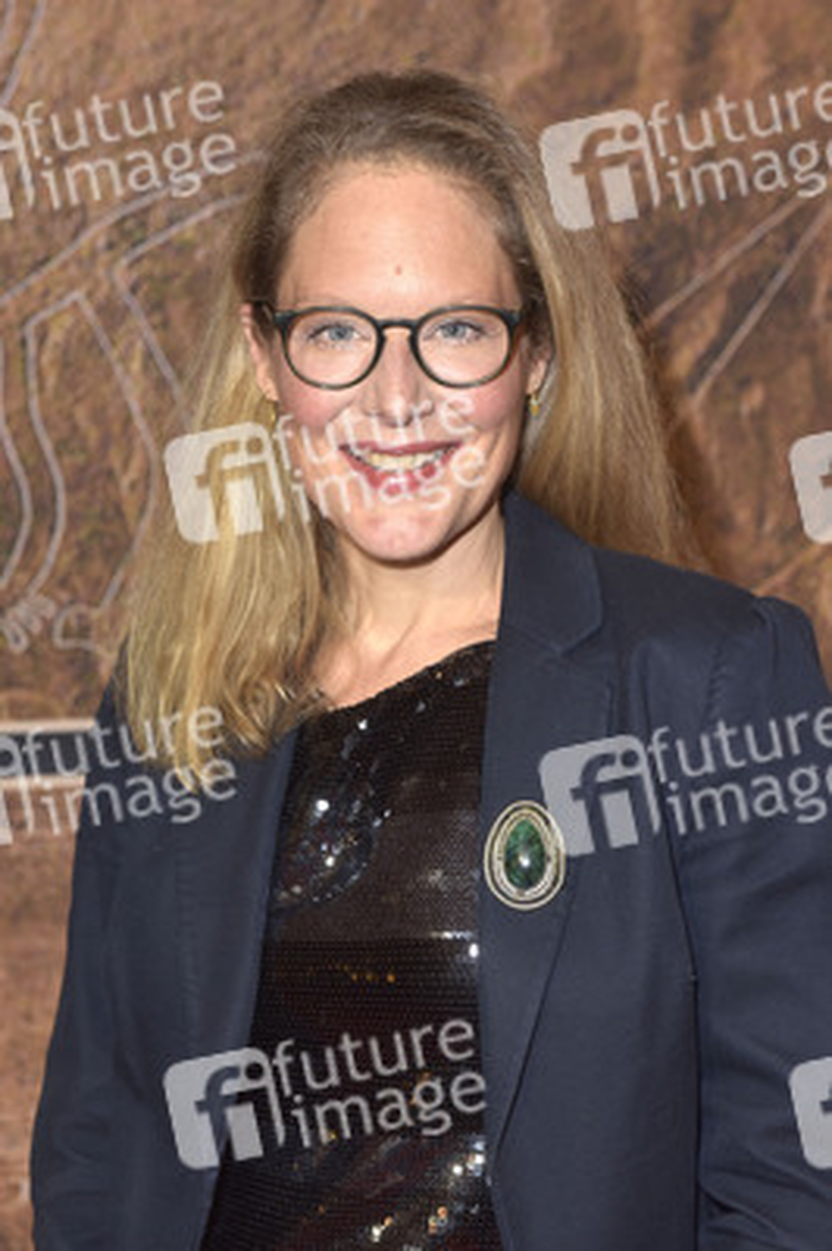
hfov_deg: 21.9
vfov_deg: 32.4
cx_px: 416
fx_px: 2153
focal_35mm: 62
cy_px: 626
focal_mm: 62
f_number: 5.6
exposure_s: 1/200
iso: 800
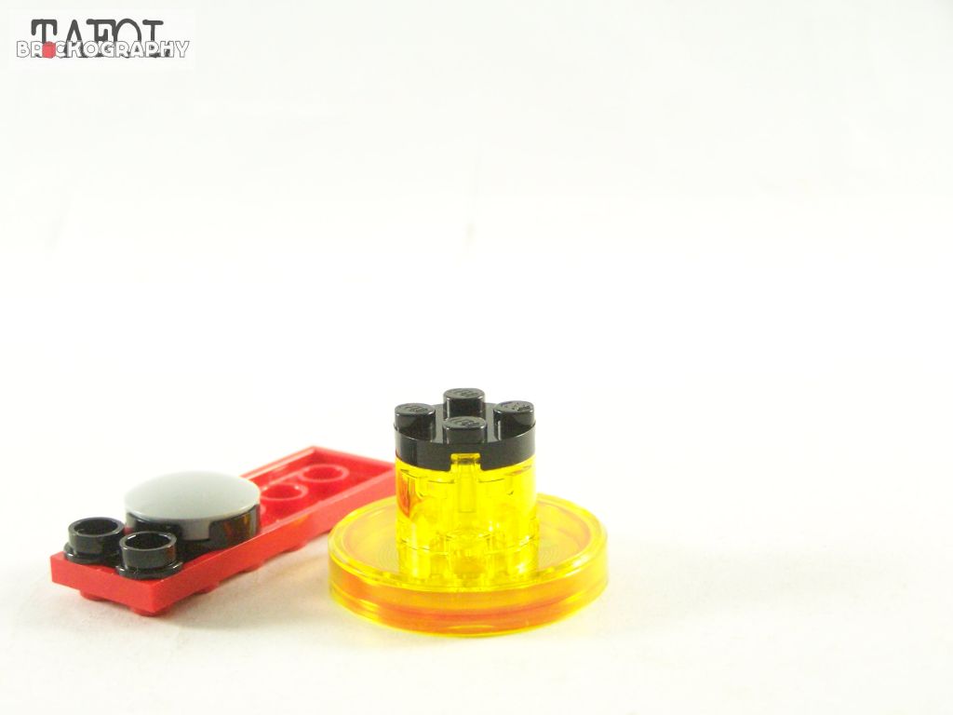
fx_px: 2258
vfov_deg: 18.0
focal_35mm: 82
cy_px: 358
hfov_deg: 23.8
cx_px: 476
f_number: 3.2
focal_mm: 13.7
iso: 400
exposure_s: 1/60
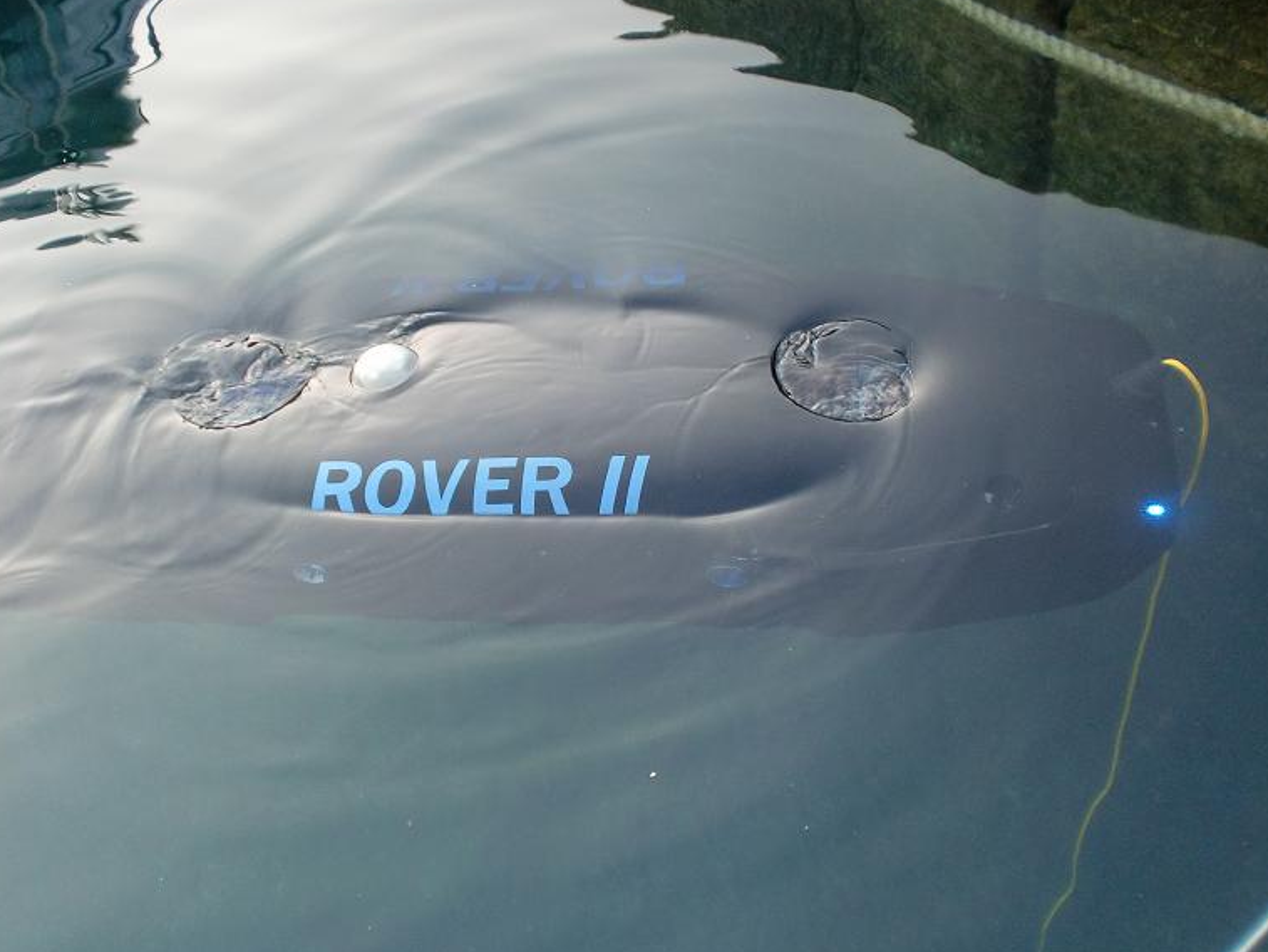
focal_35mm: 37
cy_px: 483
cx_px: 623
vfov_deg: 38.7
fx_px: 1356
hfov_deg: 50.1
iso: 160
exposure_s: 1/60
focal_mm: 6.3
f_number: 3.1
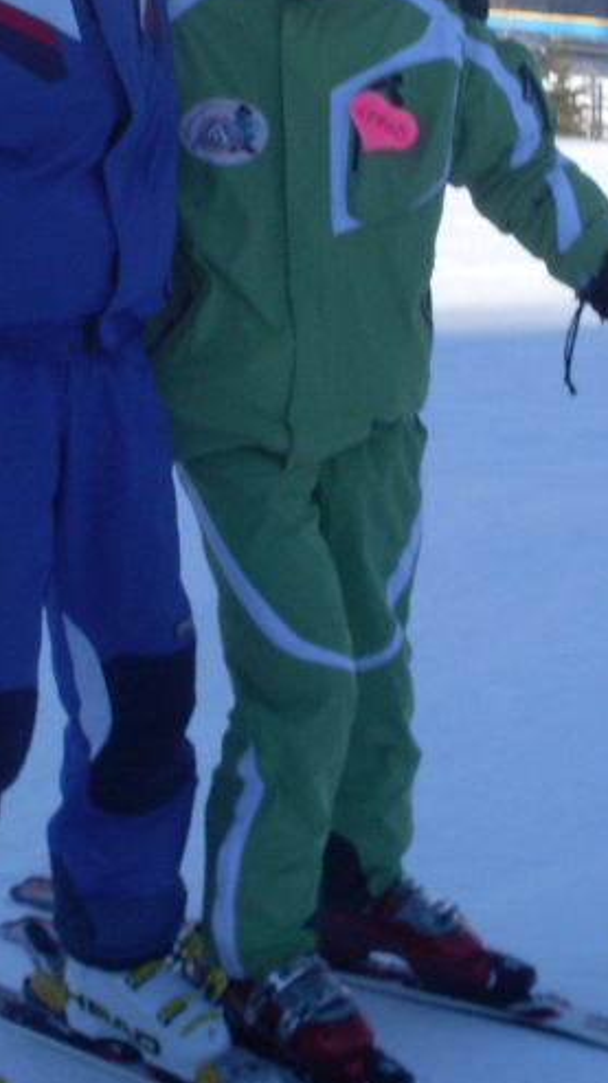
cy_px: 325
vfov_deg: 24.6
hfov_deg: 14.0
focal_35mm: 86
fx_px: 2467
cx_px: 244
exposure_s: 1/180
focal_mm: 6.3
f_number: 8.4
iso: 80
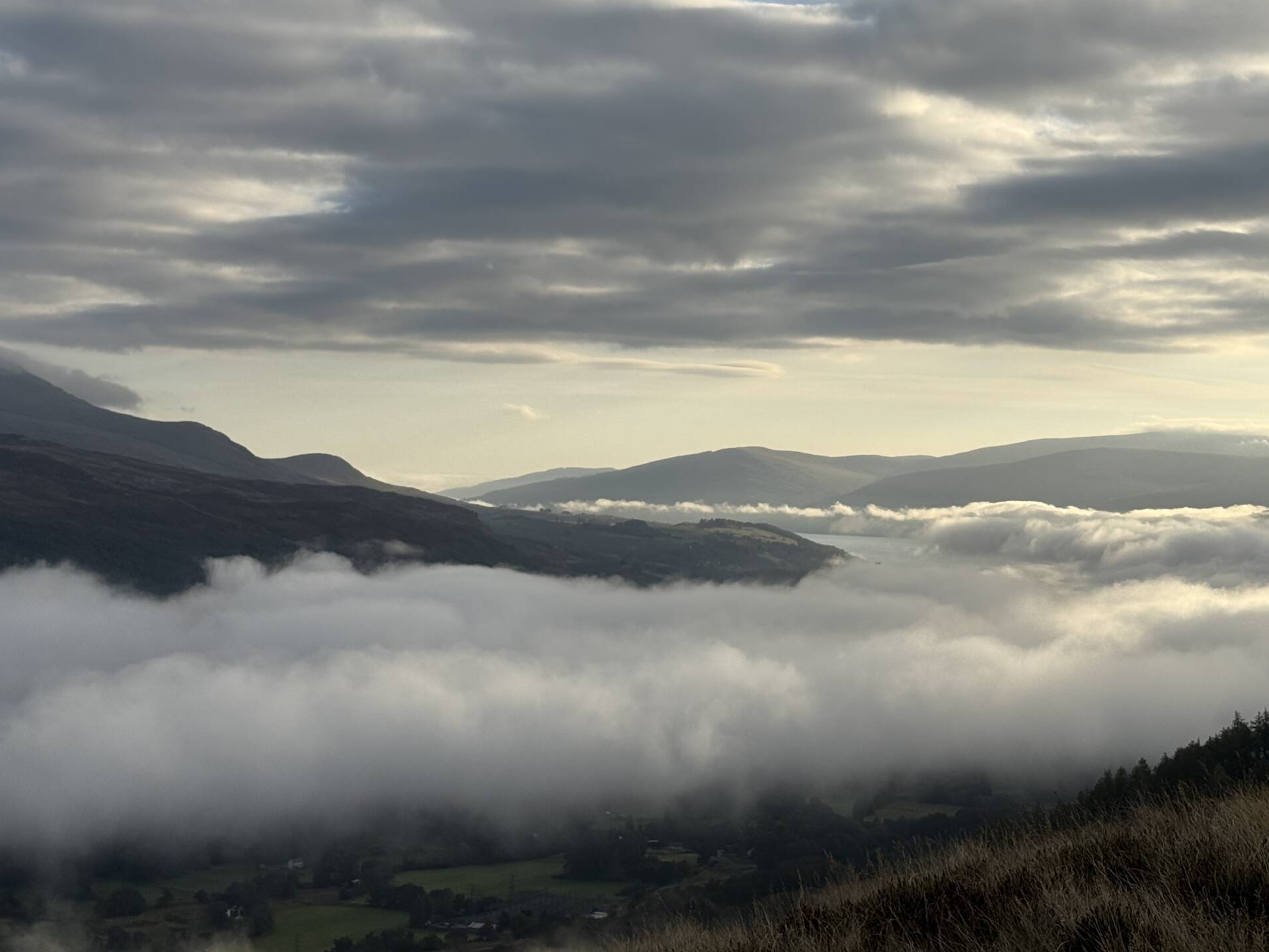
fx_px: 2346
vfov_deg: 22.9
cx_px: 705
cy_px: 337
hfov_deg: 30.2
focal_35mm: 64
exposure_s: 1/6024
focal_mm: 6.76
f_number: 1.78
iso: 64
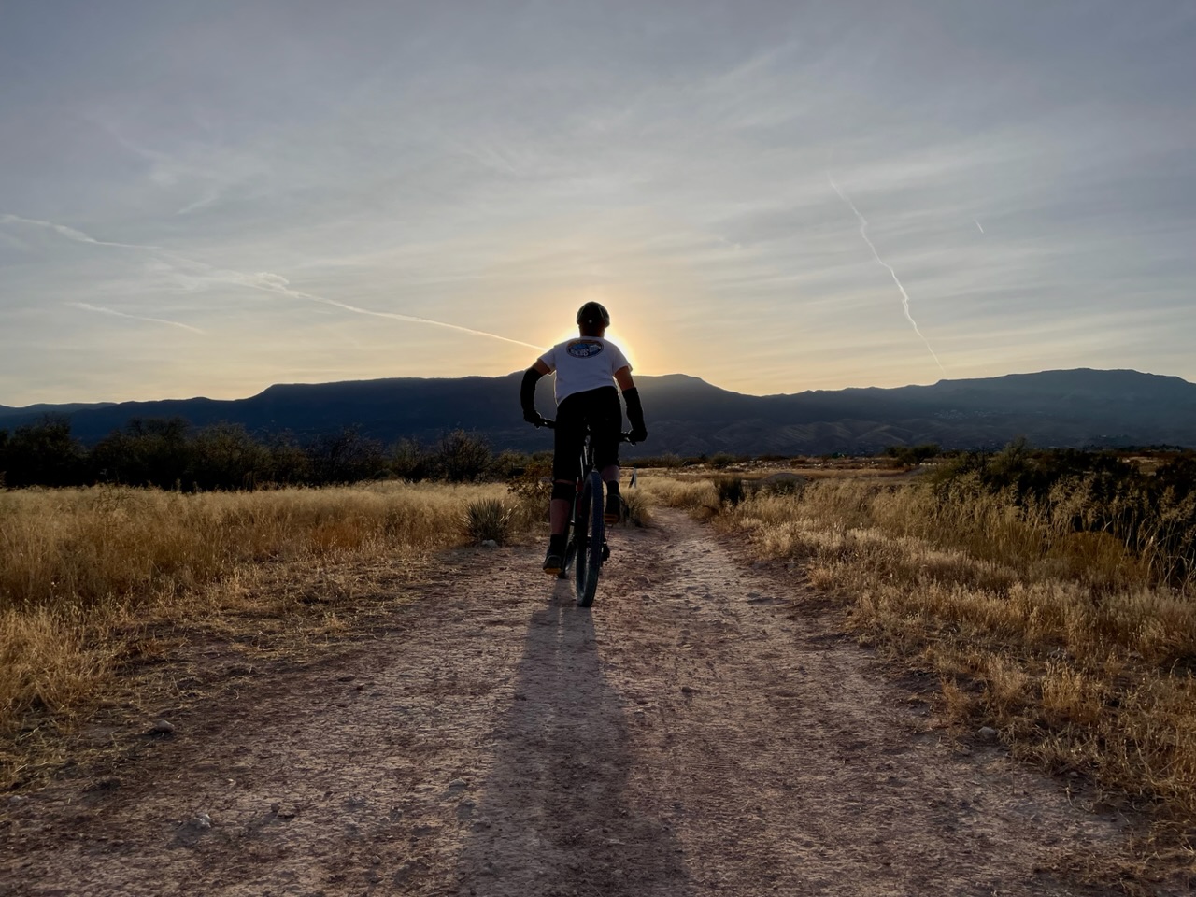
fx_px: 898
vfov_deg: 53.1
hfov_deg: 67.3
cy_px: 448
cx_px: 598
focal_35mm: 26
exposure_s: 1/6897
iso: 32
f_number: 1.6
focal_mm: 4.2
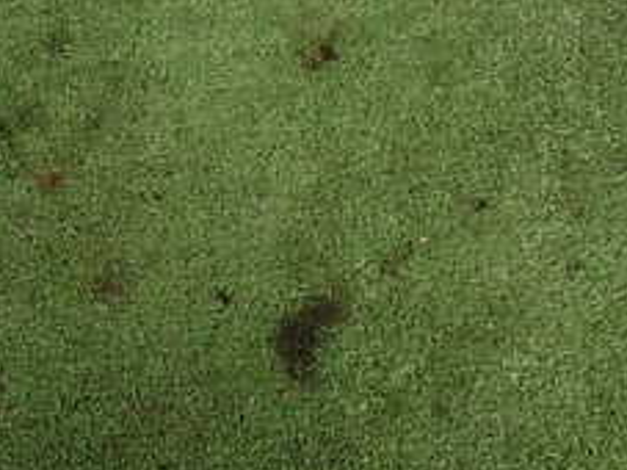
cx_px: -199
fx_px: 1195
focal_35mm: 66
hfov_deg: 25.2
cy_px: -3
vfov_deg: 21.4
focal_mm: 4.5
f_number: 2.8
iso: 100
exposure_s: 1/100
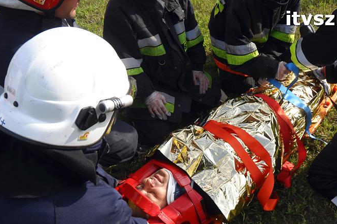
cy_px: 139
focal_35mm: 35
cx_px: 208
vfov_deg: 37.6
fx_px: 327
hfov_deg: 54.0
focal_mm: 18
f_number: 9
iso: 400
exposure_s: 1/320
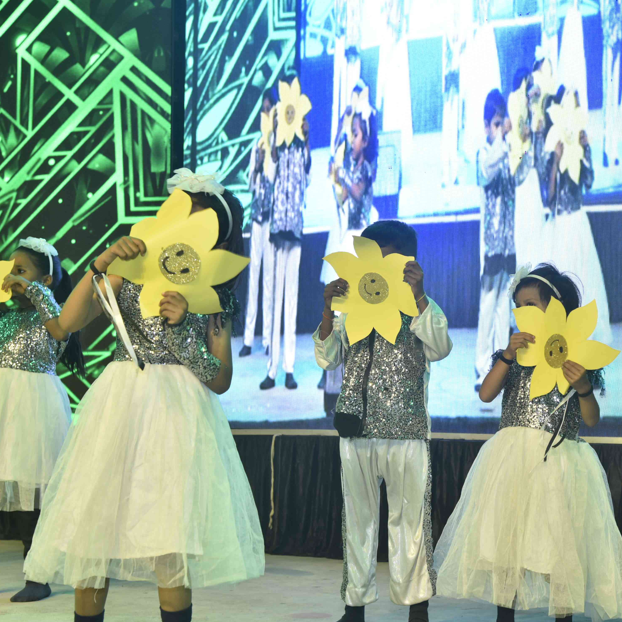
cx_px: 390
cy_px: 312
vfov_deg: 24.3
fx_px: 1443
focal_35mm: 71
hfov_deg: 24.3
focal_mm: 55
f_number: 5
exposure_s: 1/160
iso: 400
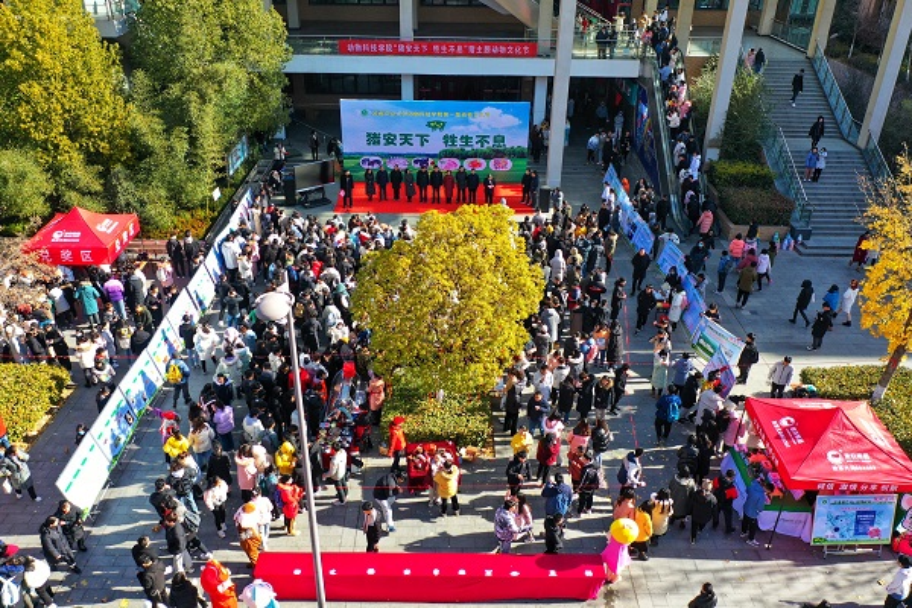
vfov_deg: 46.4
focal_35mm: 28
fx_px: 709
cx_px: 456
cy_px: 304
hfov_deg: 65.5
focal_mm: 10.26
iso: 100
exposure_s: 1/320
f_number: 3.5
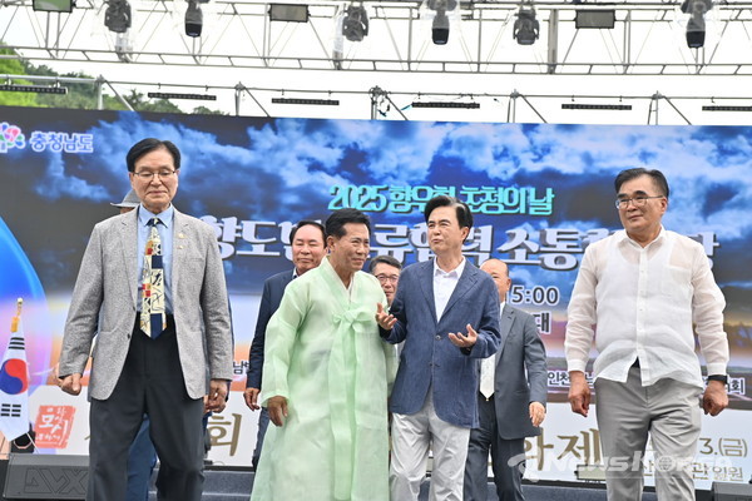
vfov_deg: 19.5
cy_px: 250
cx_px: 376
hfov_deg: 28.8
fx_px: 1462
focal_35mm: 70
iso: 100
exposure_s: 1/200
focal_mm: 70
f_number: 5.6
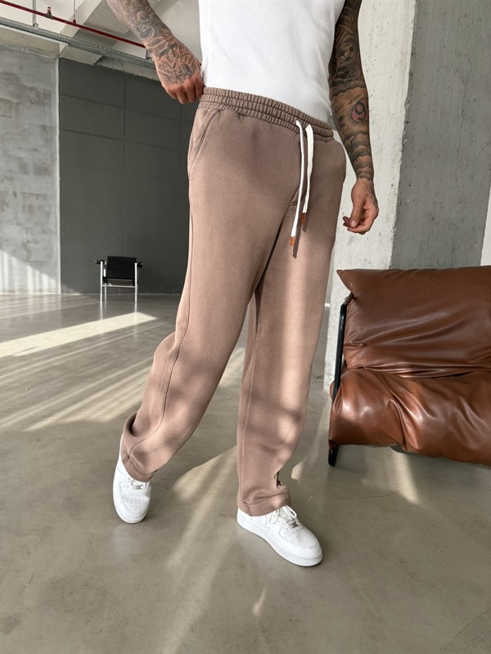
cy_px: 327
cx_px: 246
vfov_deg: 71.6
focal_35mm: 24
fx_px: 454
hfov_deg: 56.8
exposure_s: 1/419
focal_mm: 6.76
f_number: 1.78
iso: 80
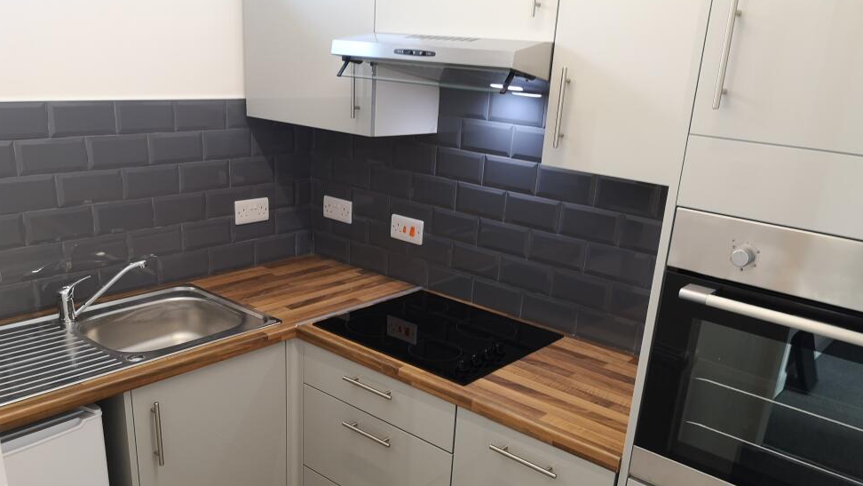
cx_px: 435
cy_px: 318
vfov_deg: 37.4
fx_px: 709
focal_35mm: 31
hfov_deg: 62.6
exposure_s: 1/50
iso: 80
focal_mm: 3.95
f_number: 1.8
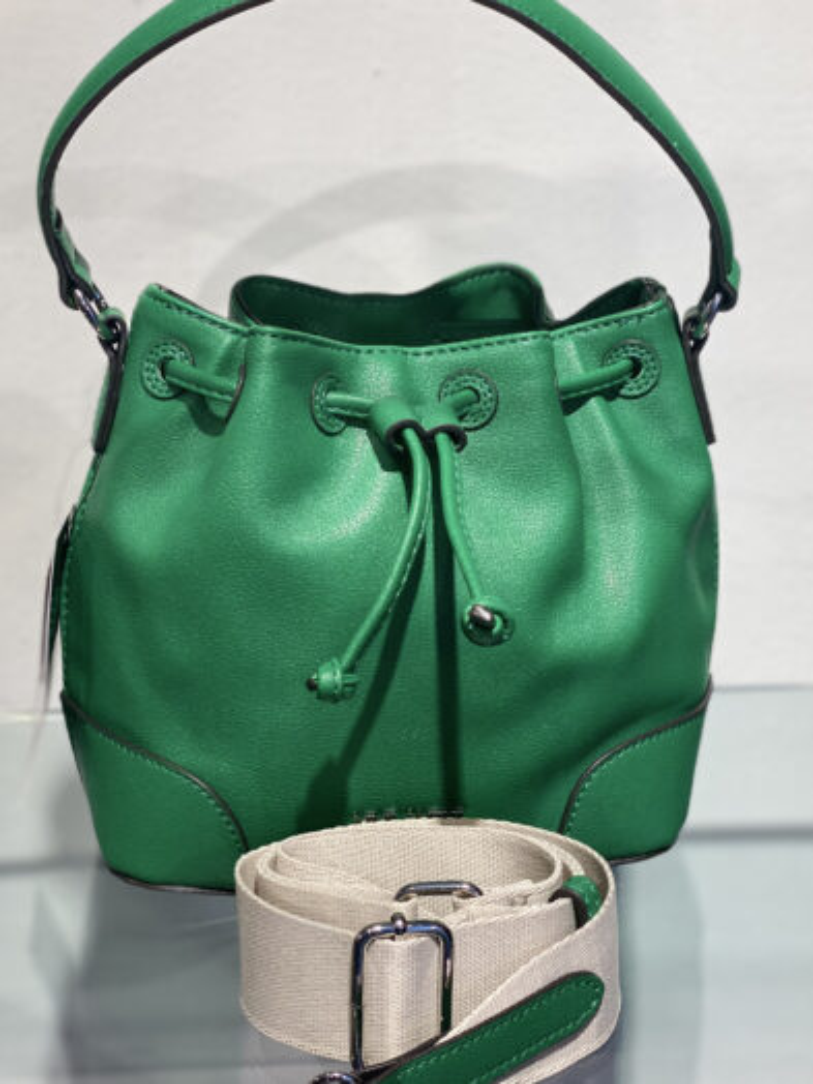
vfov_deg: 36.8
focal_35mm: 52
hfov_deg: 28.0
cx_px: 406
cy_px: 542
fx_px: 1628
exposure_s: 1/100
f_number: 2
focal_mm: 6
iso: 32
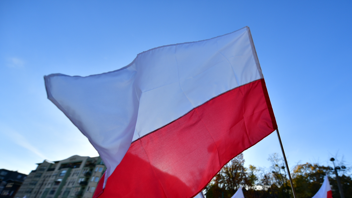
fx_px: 159
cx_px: 194
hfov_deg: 95.6
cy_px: 135
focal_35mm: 17
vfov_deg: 62.1
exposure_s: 1/3200
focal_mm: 14
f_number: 2.8
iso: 180
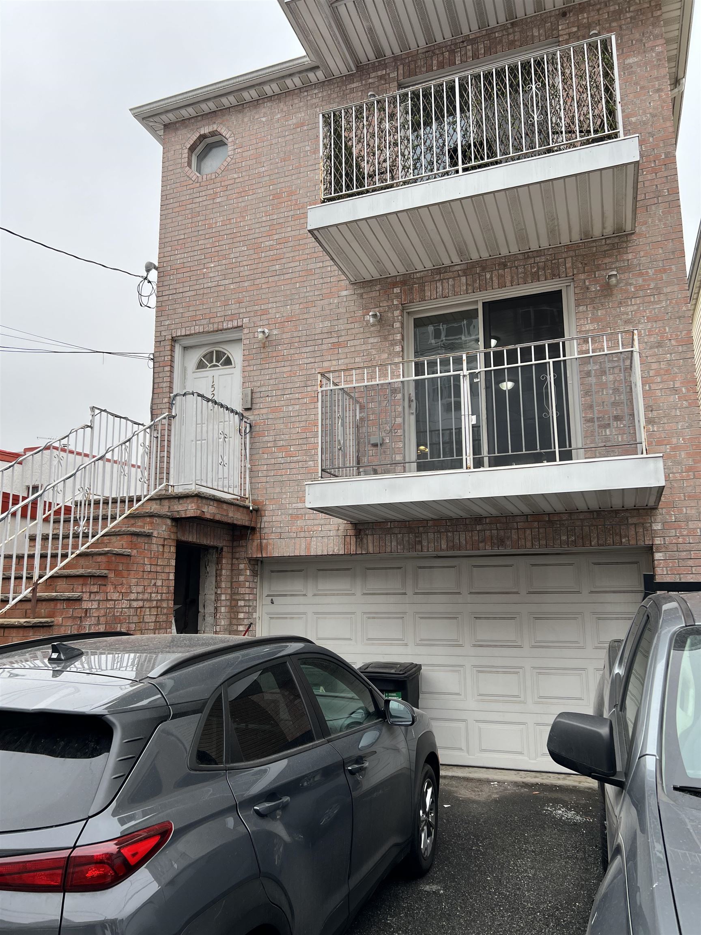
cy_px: 468
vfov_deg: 67.3
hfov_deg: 53.1
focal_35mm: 26
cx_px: 350
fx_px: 702
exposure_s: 1/282
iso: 40
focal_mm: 5.7
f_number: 1.5
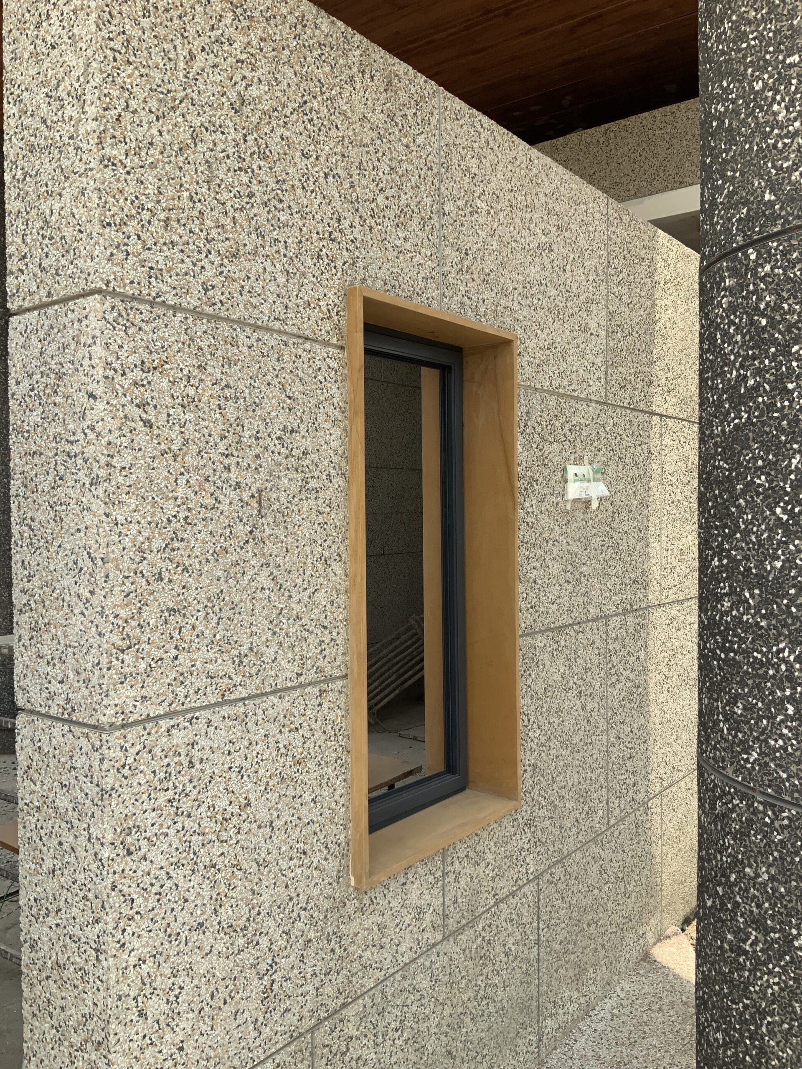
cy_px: 534
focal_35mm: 29
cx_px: 401
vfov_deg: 61.7
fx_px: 896
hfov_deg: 48.2
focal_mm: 3
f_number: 1.8
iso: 16
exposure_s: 1/627
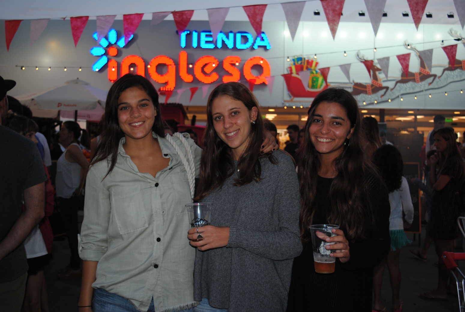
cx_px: 232
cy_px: 156
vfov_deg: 34.3
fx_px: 504
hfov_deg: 49.5
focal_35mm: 39
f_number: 4
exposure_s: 1/60
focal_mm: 26
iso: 200
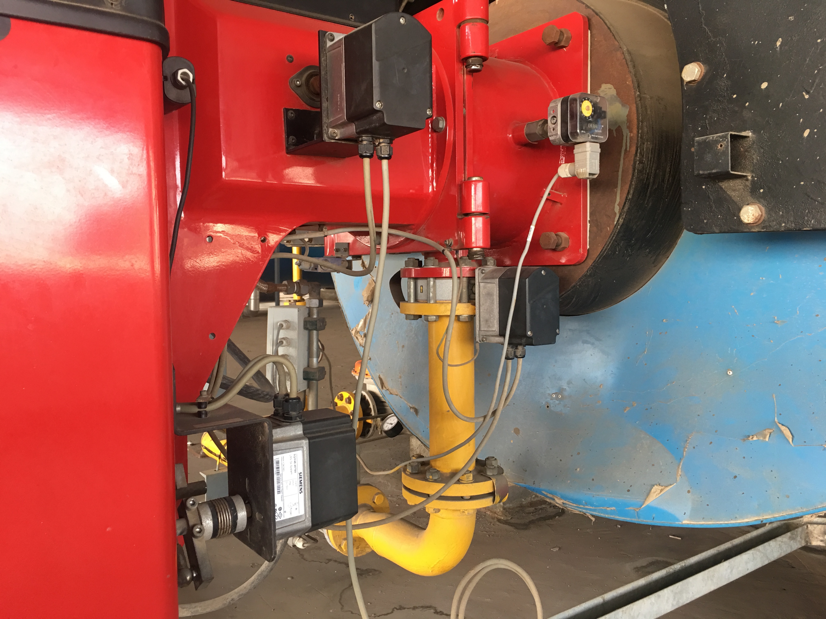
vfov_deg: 48.2
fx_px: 692
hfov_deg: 61.7
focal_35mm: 29
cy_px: 310
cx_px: 413
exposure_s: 1/33
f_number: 2.2
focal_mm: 4.15
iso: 50
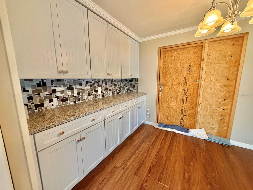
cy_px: 95
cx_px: 126
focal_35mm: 14
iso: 640
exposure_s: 1/60
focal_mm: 2.22
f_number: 2.2
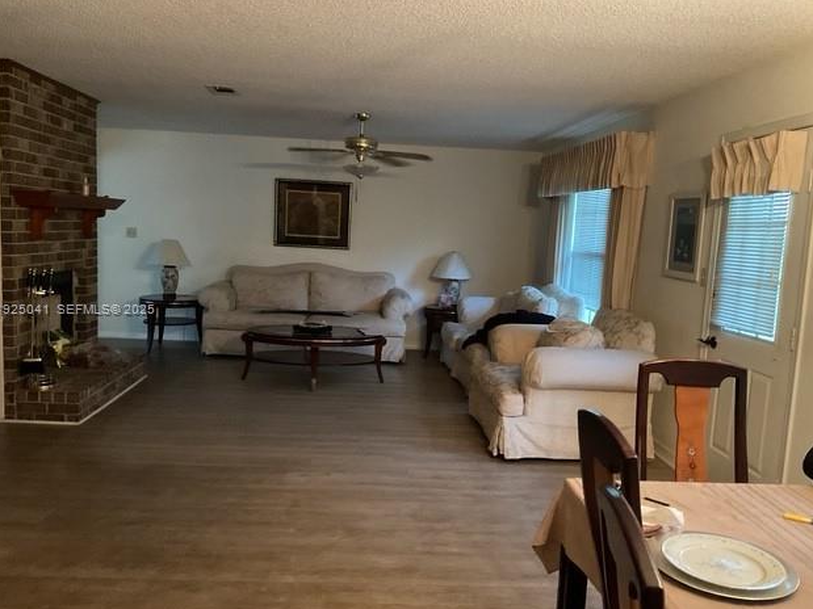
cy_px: 310
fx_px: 704
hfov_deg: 60.0
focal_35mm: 30
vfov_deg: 46.8
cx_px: 395
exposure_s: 1/24
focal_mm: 3
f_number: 1.8
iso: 500
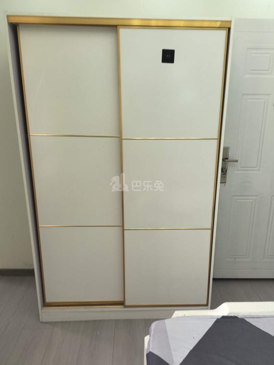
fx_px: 285
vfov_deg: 65.3
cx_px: 137
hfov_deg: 51.3
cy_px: 182
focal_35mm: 27
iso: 50
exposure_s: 1/100
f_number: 2
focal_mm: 5.75
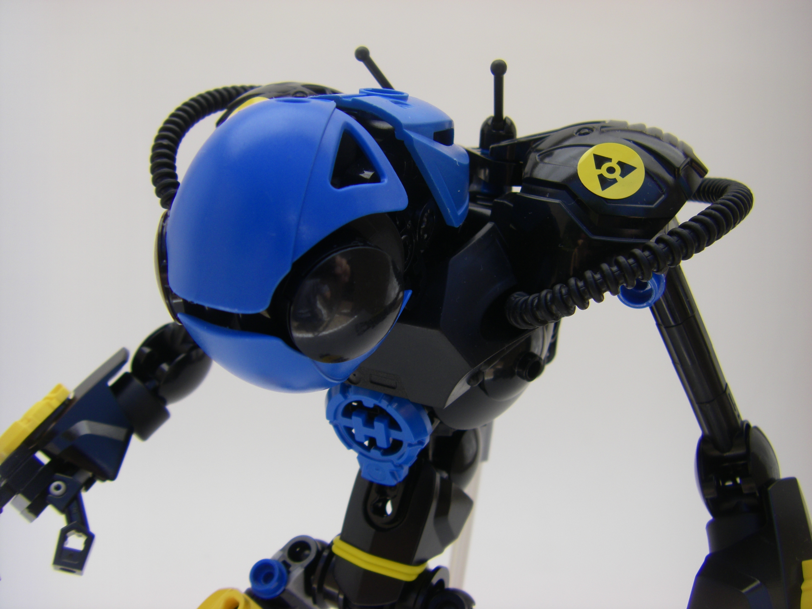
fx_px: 891
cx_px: 406
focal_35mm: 38
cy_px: 304
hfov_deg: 49.0
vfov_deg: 37.7
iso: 64
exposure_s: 1/250
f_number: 3.5
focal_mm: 6.3
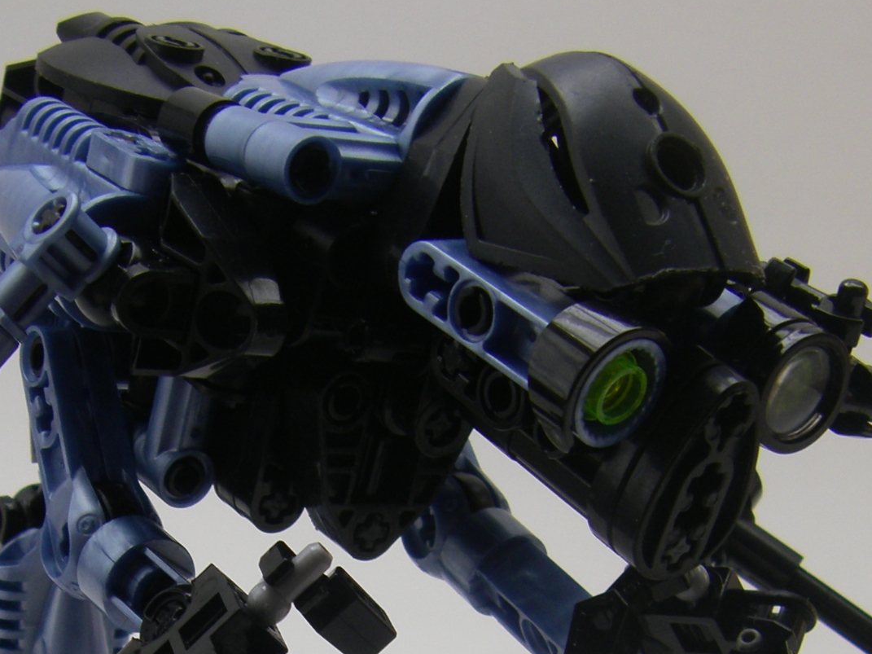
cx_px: 287
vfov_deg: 15.6
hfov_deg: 21.2
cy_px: 722
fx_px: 2317
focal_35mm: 92
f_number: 3.5
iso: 64
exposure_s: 1/80
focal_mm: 6.3
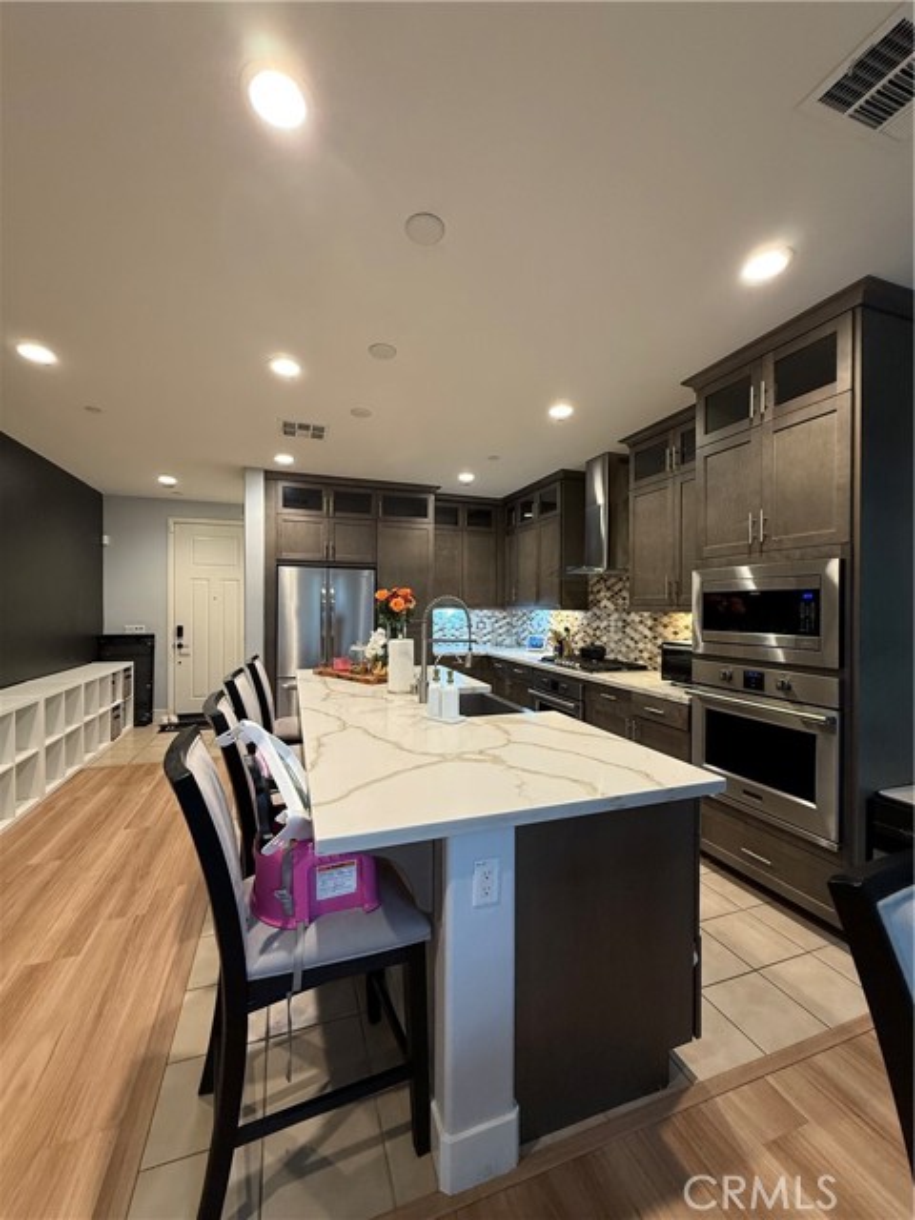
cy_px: 610
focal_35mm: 14
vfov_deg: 102.1
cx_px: 458
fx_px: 493
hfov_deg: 85.7
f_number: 2.2
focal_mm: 2.22
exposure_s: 1/60
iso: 200
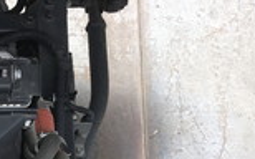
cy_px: 384
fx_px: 889
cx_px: -137
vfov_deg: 9.2
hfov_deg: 15.0
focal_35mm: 128
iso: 25
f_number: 2.2
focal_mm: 4.15
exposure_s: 1/300
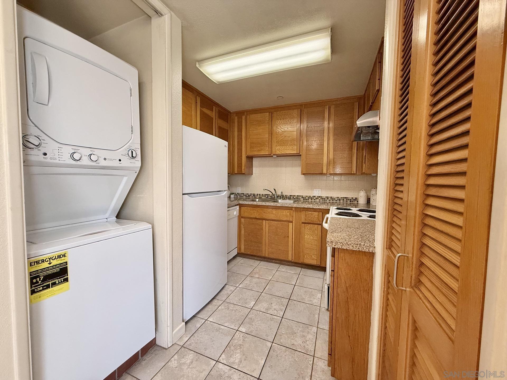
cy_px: 190
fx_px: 205
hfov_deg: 102.1
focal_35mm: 14
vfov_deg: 85.7
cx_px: 254
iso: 320
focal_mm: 2.22
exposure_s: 1/120
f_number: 2.2
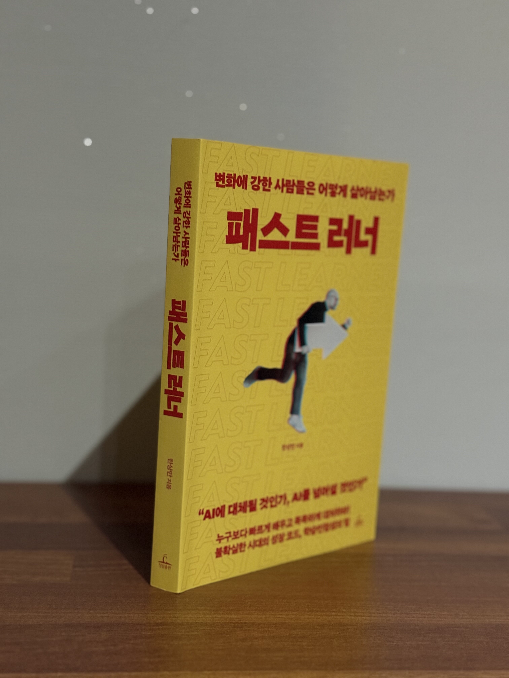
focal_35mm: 48
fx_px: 941
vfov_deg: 39.7
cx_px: 254
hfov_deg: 30.3
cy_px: 339
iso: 800
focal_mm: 6.76
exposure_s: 1/23
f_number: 1.78
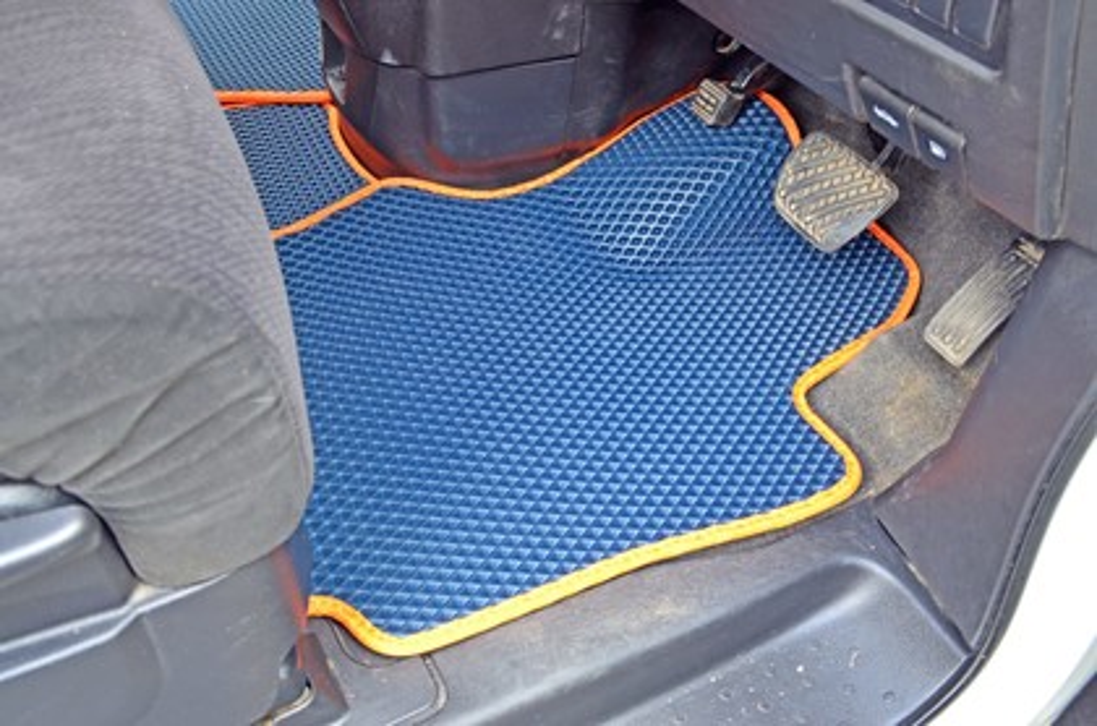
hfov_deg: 57.3
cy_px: 363
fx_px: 1003
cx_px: 548
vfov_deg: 39.8
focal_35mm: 33
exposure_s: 1/15
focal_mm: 22
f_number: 8
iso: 560
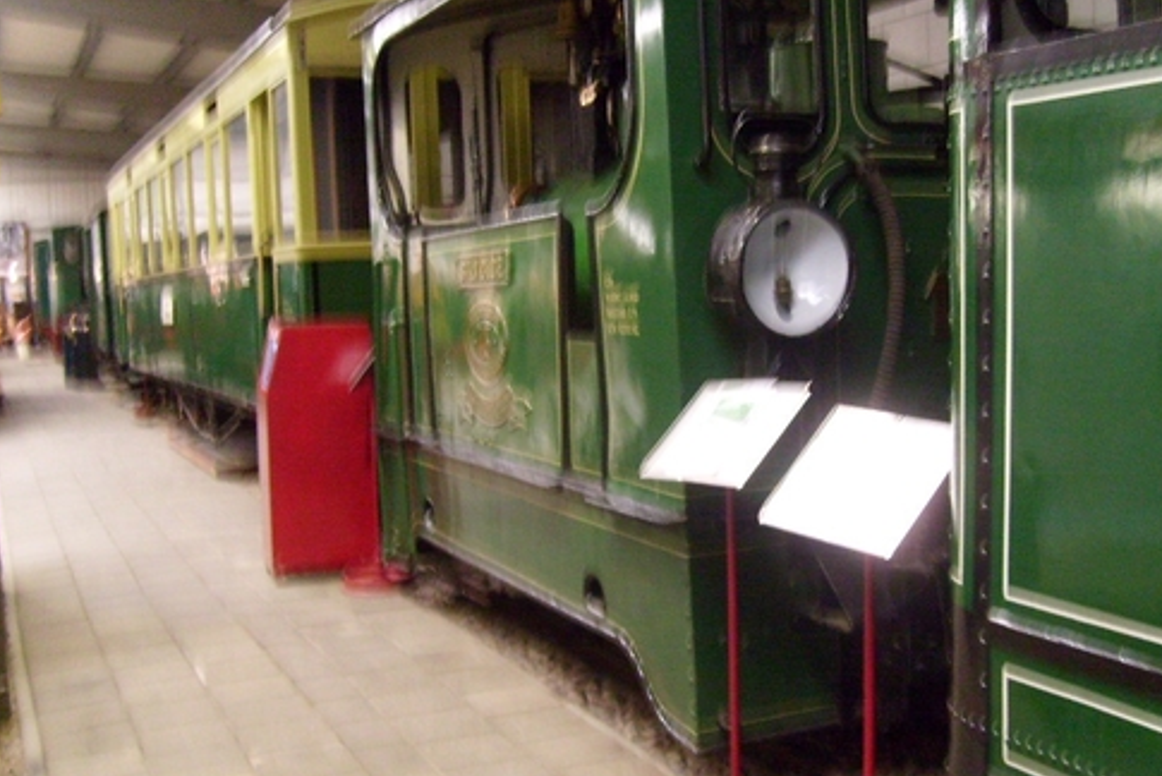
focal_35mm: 45
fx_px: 1453
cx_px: 656
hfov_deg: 43.5
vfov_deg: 29.9
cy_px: 369
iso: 200
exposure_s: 1/6
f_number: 2.8
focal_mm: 5.8
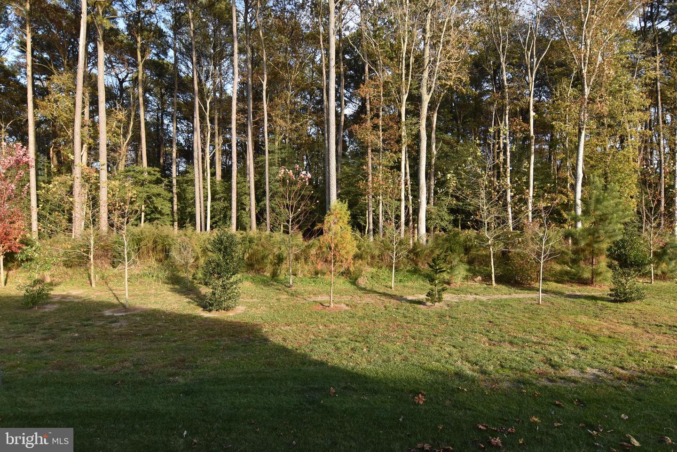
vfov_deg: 67.5
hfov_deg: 90.0
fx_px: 339
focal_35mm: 18
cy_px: 226
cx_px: 338
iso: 400
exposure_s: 1/320
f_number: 9
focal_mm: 12
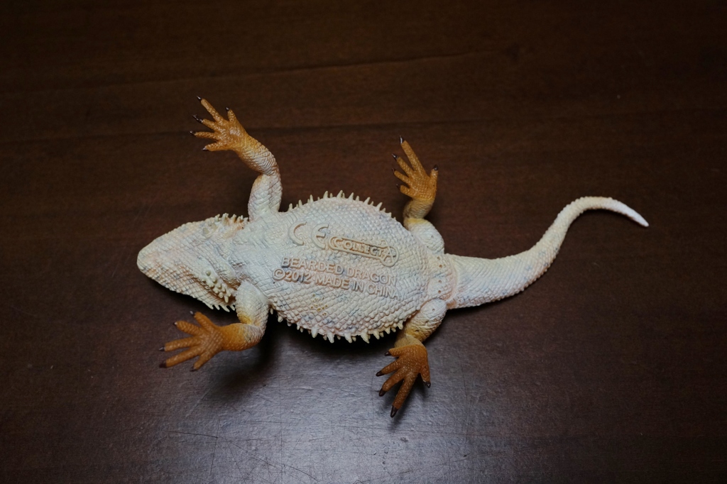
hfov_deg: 54.4
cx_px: 364
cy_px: 242
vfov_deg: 37.8
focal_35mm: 35
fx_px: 707
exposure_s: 1/80
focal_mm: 35
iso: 800
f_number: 8
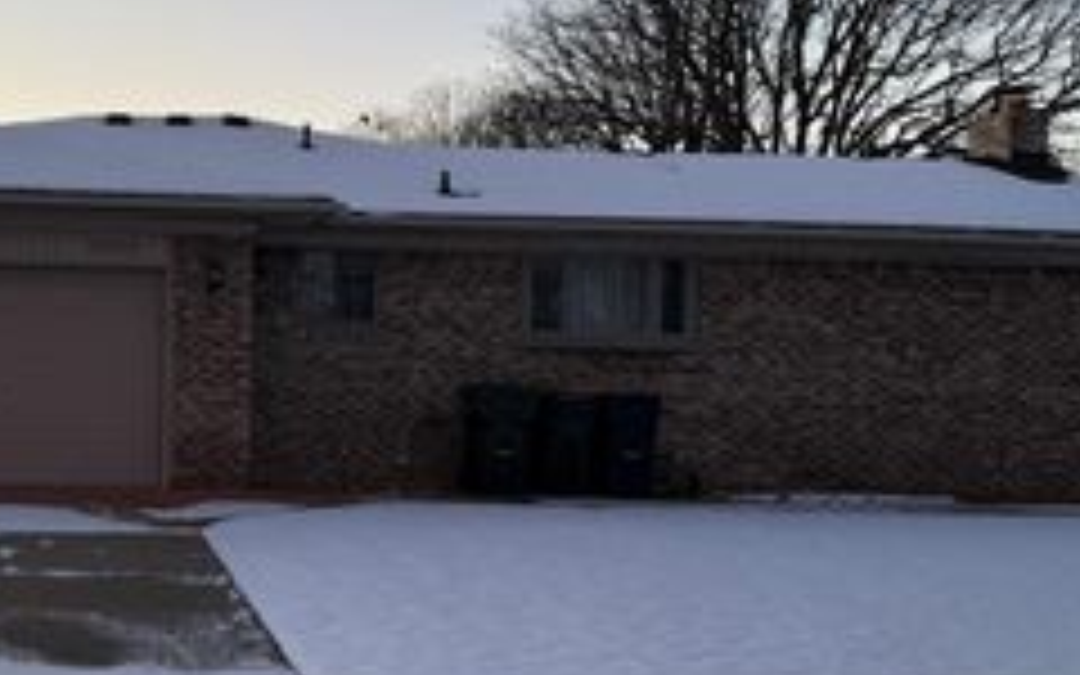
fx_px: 1560
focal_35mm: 53
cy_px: 358
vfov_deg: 24.4
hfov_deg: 36.8
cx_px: 207
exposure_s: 1/187
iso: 80
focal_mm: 6.76
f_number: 1.78
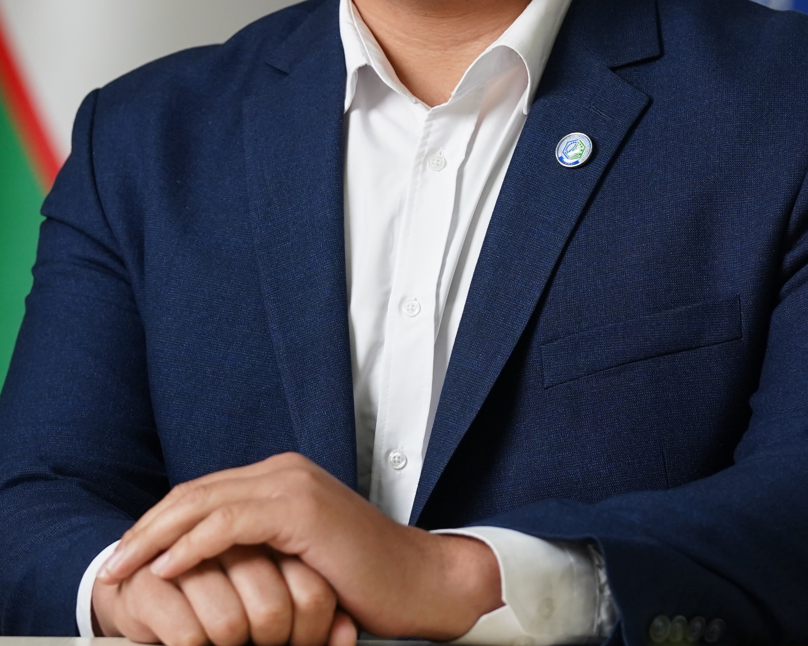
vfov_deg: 4.4
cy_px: 35
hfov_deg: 5.5
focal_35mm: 349
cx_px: 427
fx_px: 8345
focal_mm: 148
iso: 1600
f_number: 4
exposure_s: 1/200
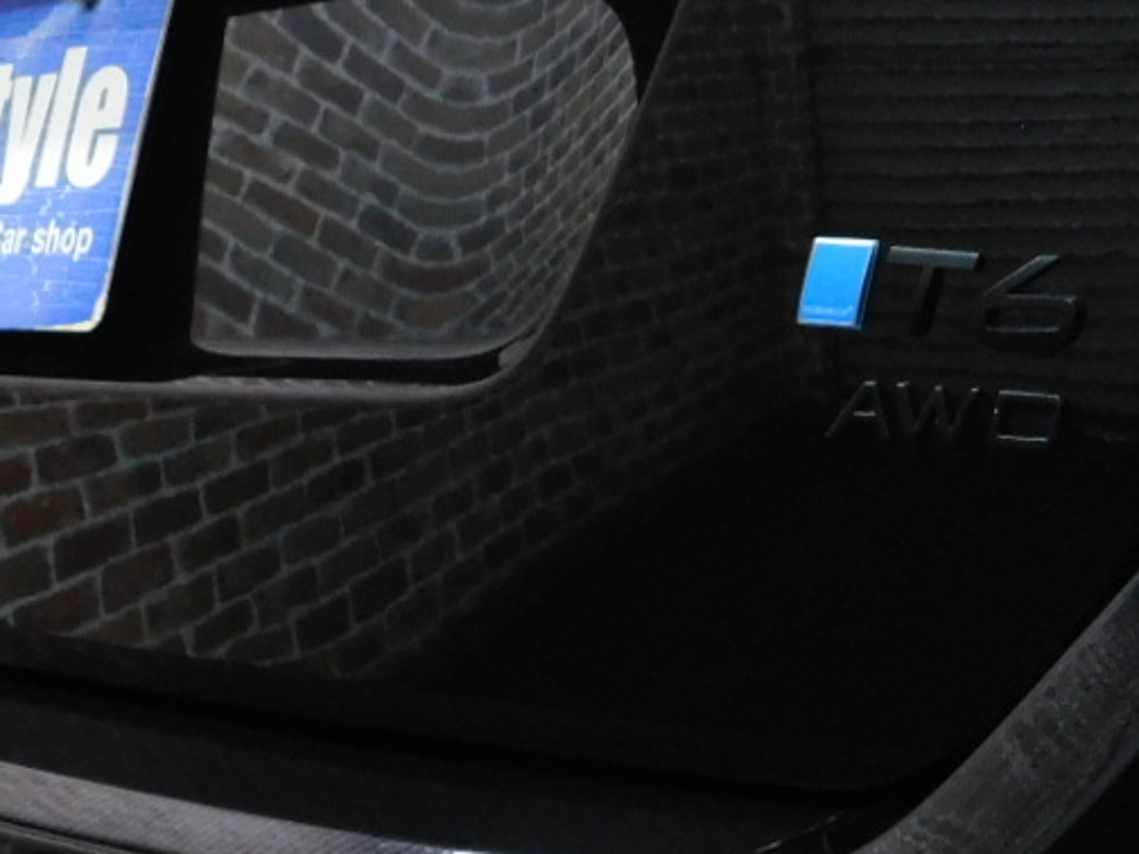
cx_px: 981
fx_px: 2402
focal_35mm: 73
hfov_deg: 26.0
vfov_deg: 20.1
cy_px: 590
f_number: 3
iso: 400
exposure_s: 1/25
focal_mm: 4
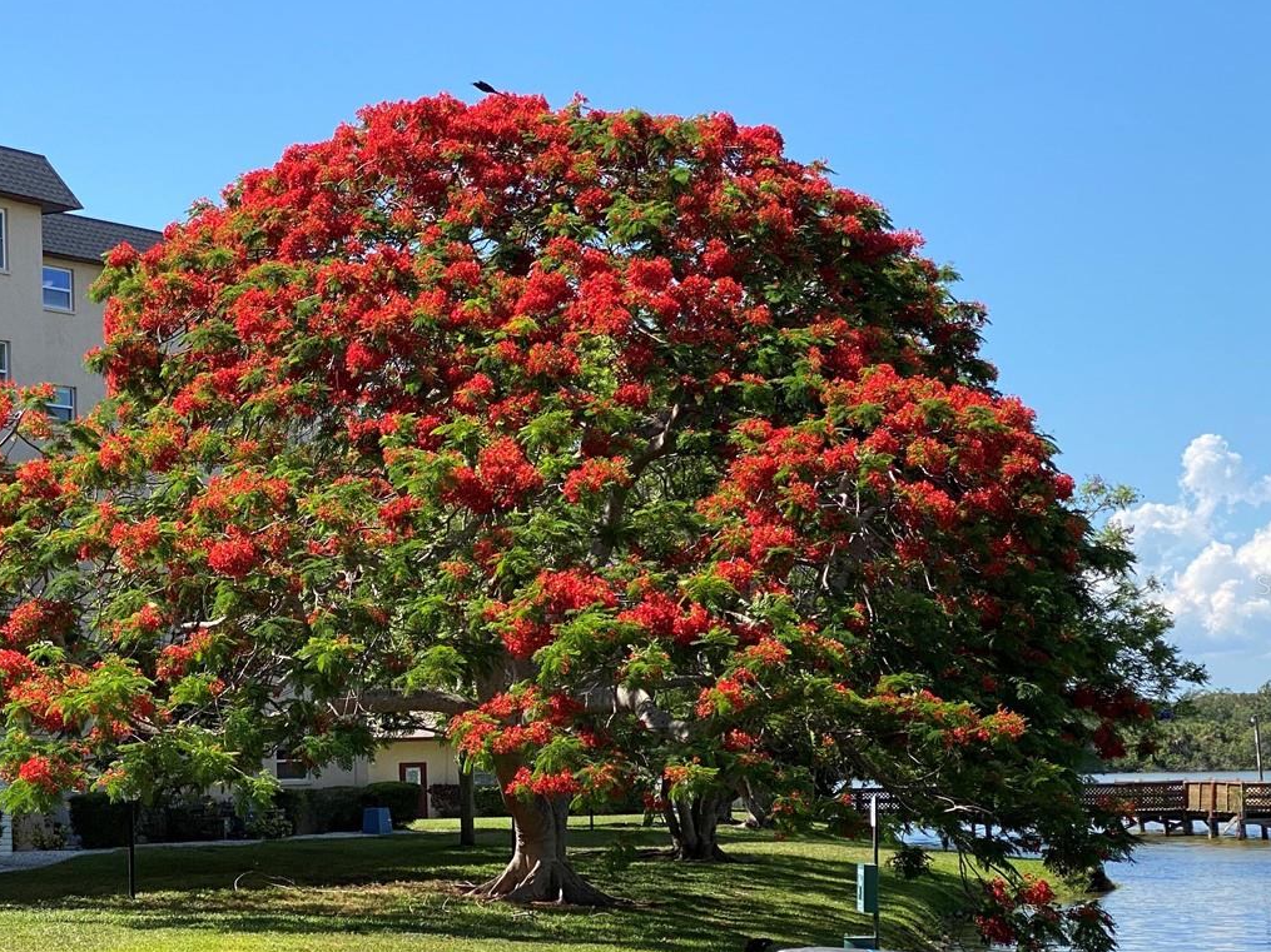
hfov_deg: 23.7
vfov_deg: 18.0
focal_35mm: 82
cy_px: 584
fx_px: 3010
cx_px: 373
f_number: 2
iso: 20
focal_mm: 6
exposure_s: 1/1170
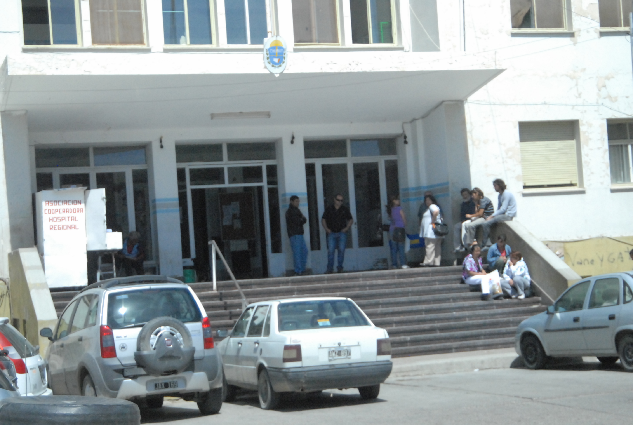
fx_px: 1269
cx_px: 316
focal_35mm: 72
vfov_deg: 19.0
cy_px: 212
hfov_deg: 28.0
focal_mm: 48
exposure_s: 1/8000
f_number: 4.8
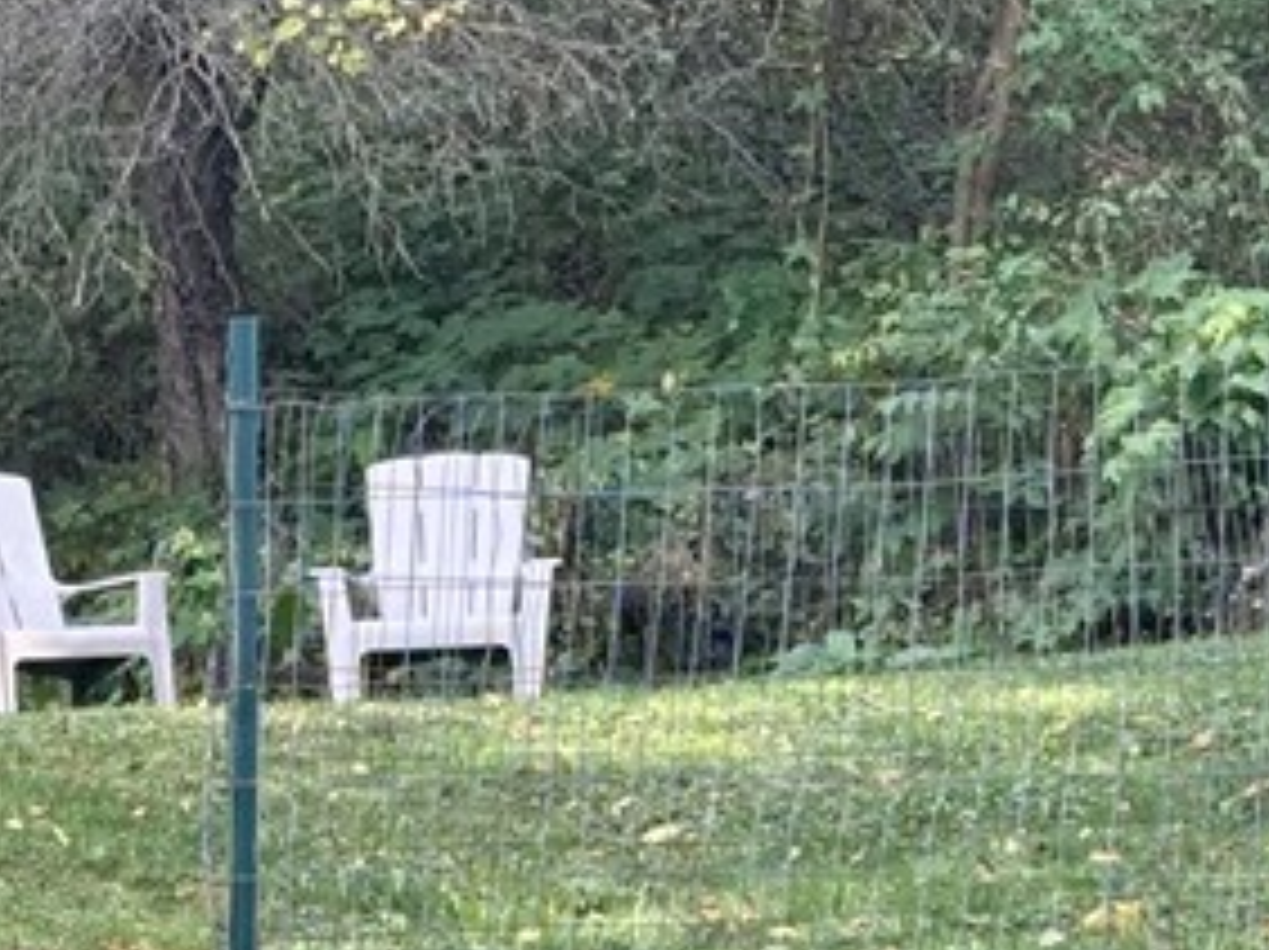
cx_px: 108
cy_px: 702
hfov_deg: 10.4
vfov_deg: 7.8
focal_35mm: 189
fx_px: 6923
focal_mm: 5.96
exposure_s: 1/269
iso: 32
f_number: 1.6
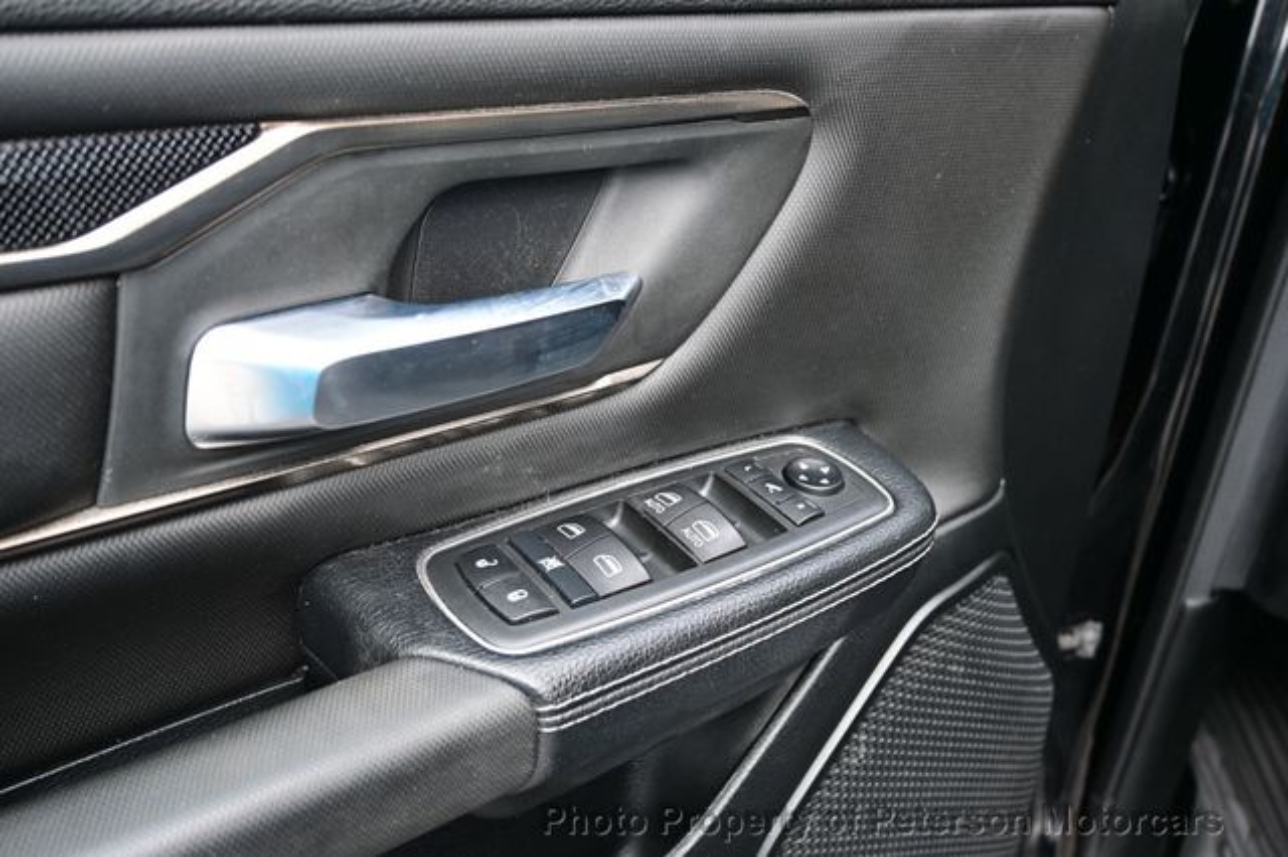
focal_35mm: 32
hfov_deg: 59.5
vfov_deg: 41.7
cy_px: 428
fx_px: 1126
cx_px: 644
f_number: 4
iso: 125
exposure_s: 1/30
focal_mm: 21
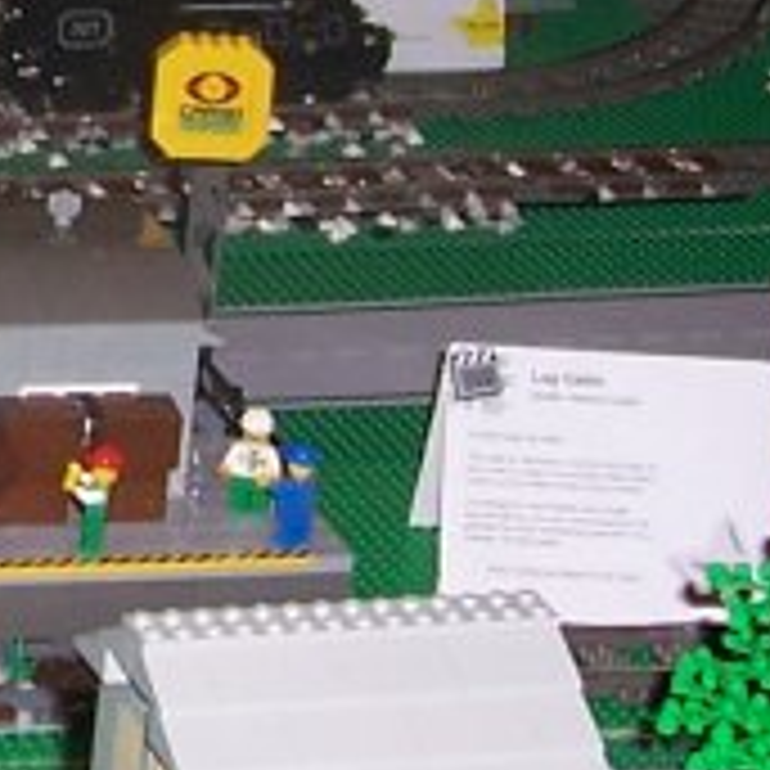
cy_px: -257
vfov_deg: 9.5
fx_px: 4530
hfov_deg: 9.3
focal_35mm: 180
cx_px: -540
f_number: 2.7
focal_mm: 5.6
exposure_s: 1/60
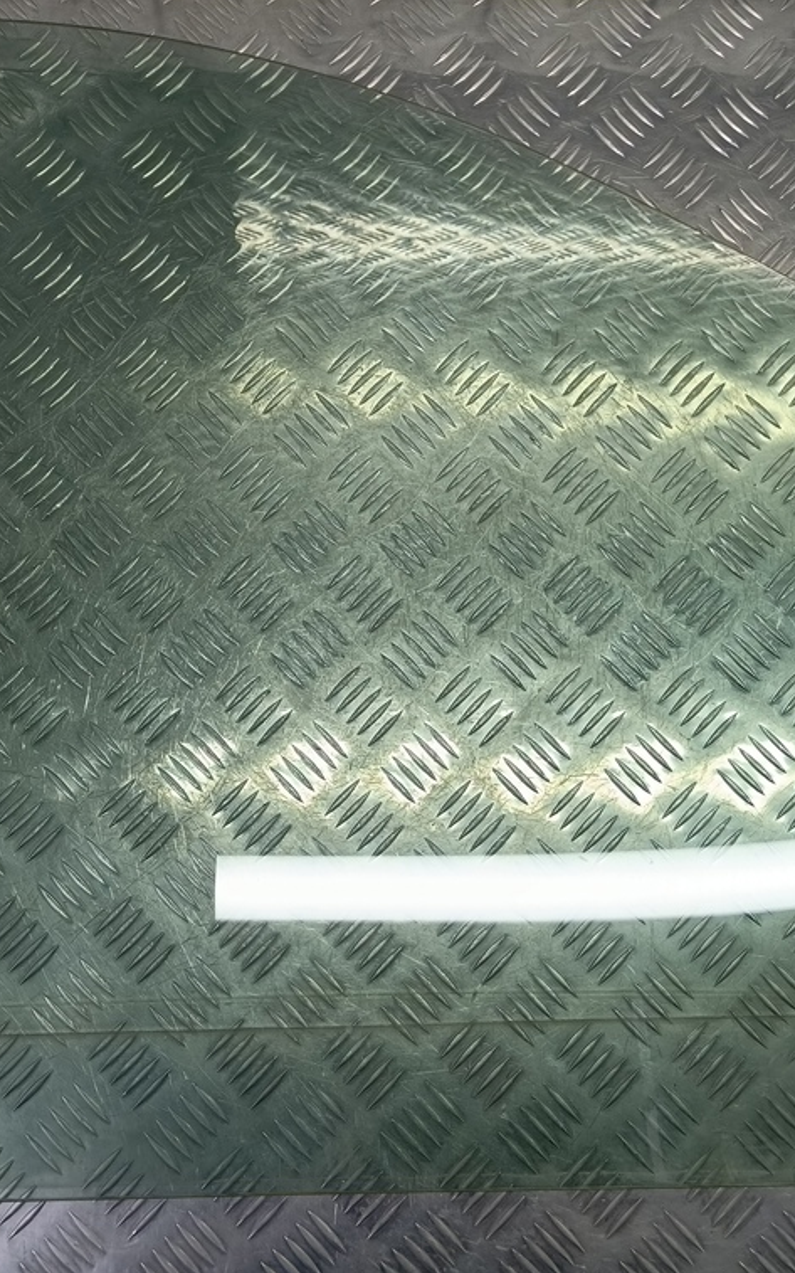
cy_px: 634
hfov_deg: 38.3
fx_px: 1144
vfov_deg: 58.1
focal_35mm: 33
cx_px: 351
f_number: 1.6
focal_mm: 4.11
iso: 140
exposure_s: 1/100
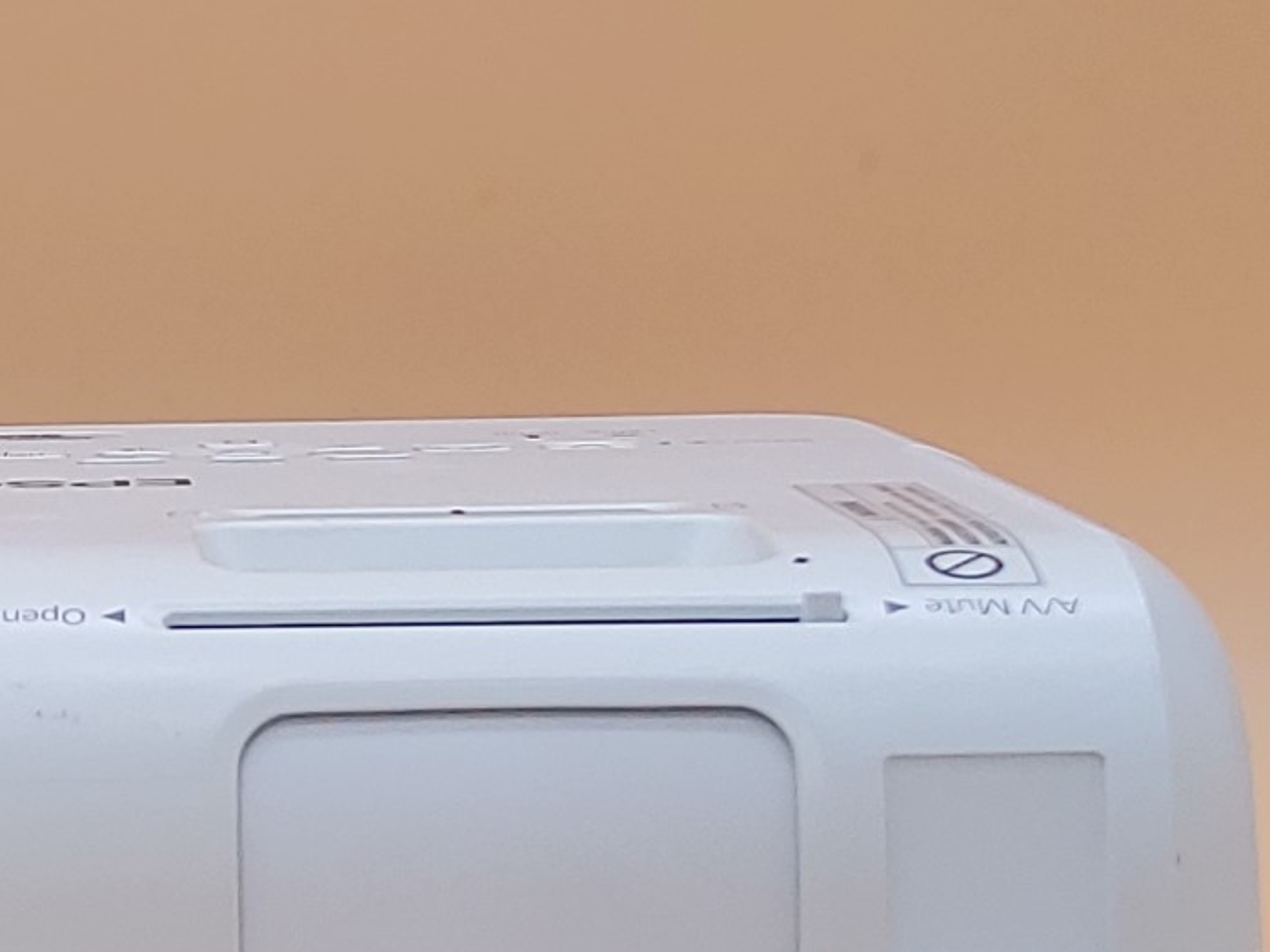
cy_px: 699
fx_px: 4694
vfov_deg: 11.5
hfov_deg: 15.2
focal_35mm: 128
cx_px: 56
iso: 50
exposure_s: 1/148
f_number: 1.8
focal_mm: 4.36
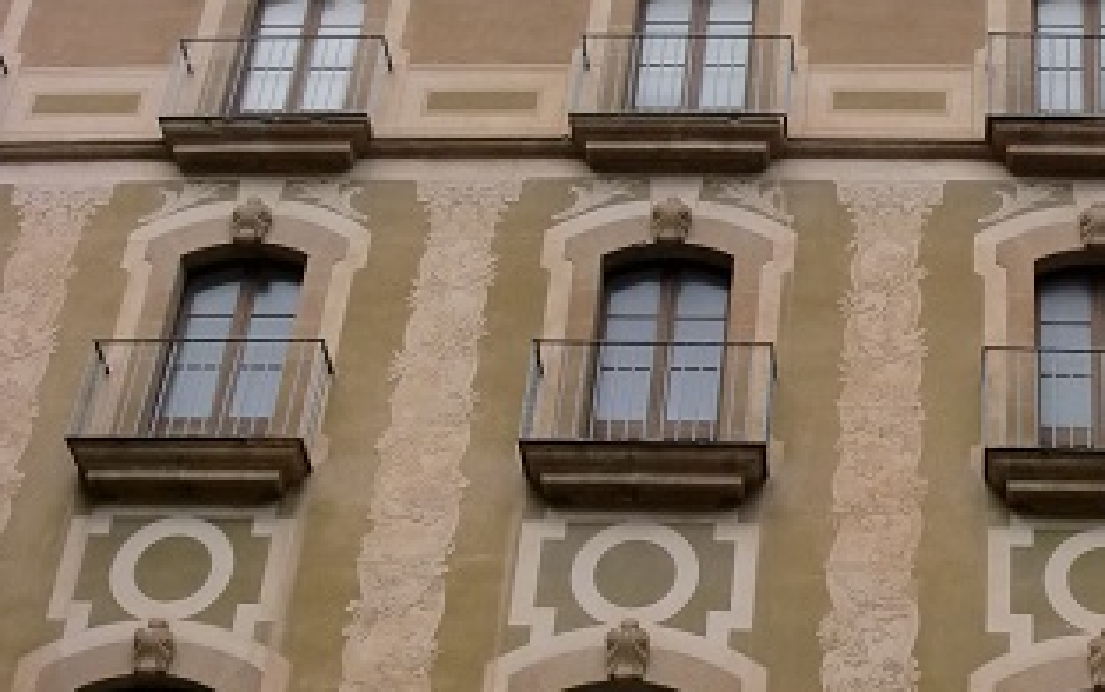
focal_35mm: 91
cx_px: 1059
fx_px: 2742
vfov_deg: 14.4
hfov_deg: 22.1
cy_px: 445
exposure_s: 1/500
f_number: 3.1
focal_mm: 6.3
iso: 64
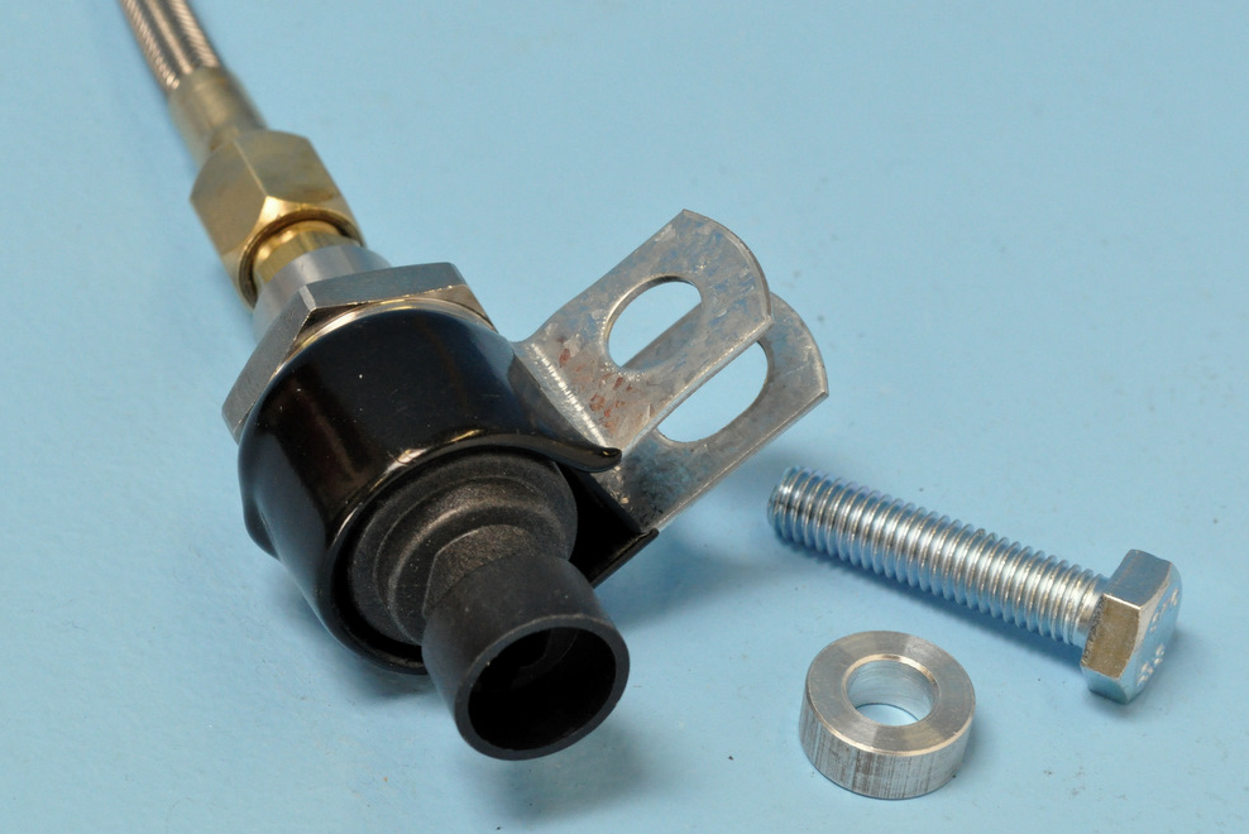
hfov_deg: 23.8
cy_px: 413
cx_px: 608
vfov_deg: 16.0
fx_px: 2969
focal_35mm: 86
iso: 1600
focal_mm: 55
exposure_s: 1/30
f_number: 14
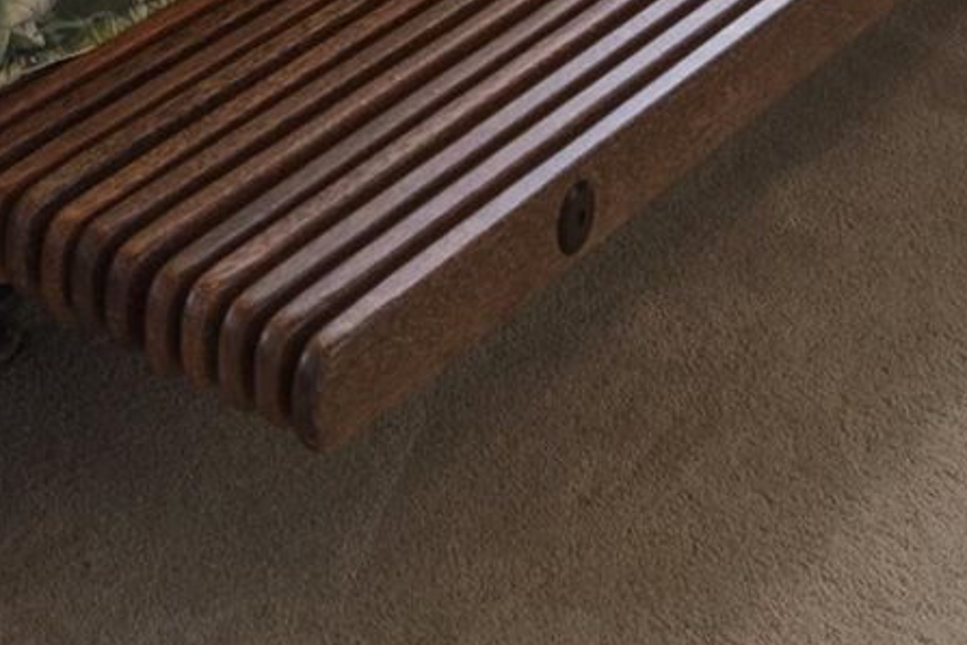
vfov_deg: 9.3
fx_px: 2954
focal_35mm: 110
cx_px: -41
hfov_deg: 18.0
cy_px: -1409
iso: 100
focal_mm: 16
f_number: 8
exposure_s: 1/2
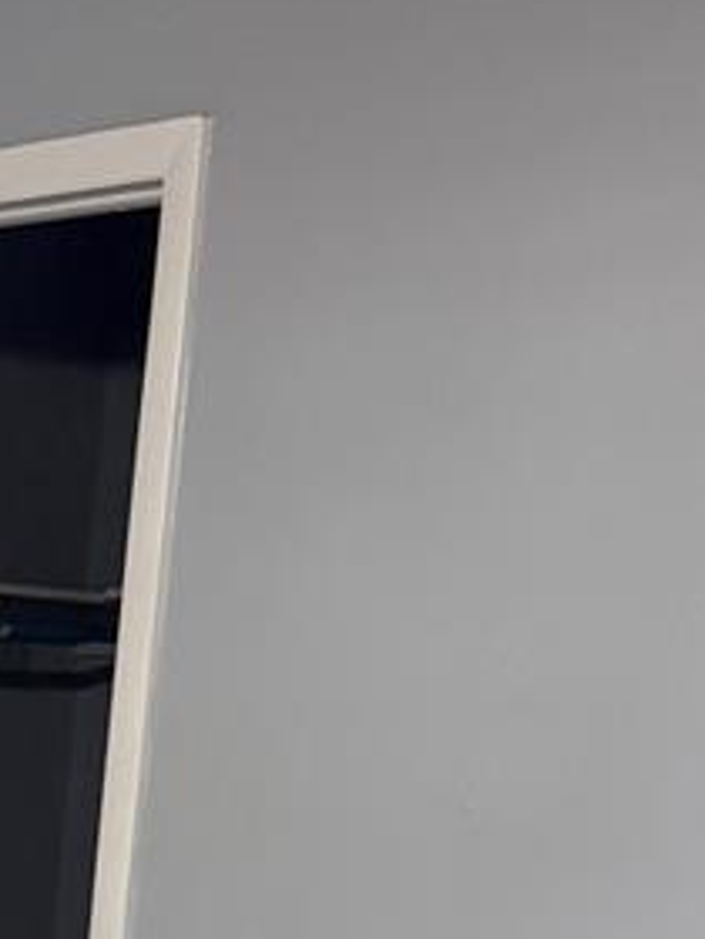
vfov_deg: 18.5
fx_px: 2797
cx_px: -614
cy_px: 996
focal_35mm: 103
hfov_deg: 12.9
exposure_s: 1/60
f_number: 1.78
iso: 250
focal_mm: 6.76
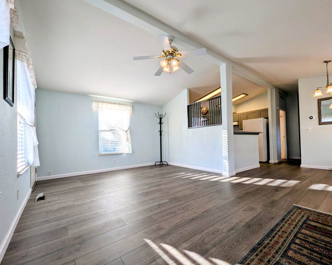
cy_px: 136
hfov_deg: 100.6
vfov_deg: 88.0
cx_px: 173
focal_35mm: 14
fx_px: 138
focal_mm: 1.95
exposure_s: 1/117
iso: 48
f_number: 2.2
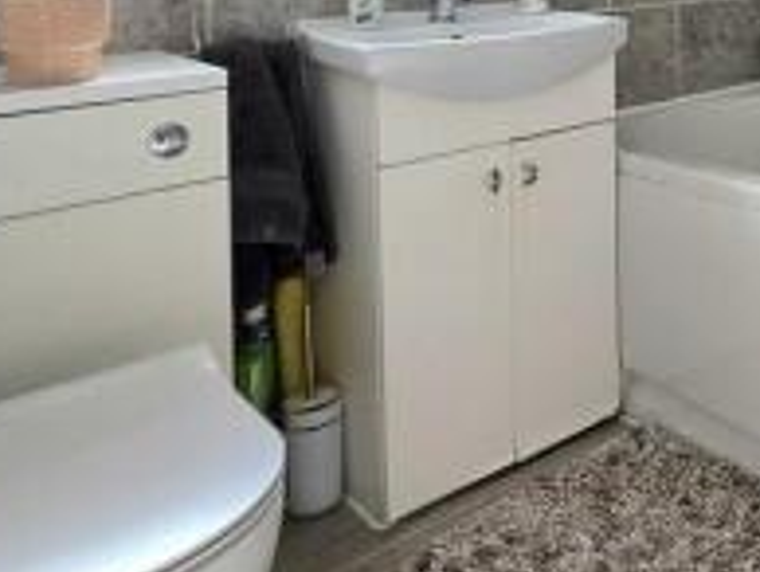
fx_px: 857
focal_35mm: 39
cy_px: -92
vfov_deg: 31.6
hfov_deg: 37.1
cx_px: 899
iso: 50
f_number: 2.2
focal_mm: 2.2
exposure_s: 1/114
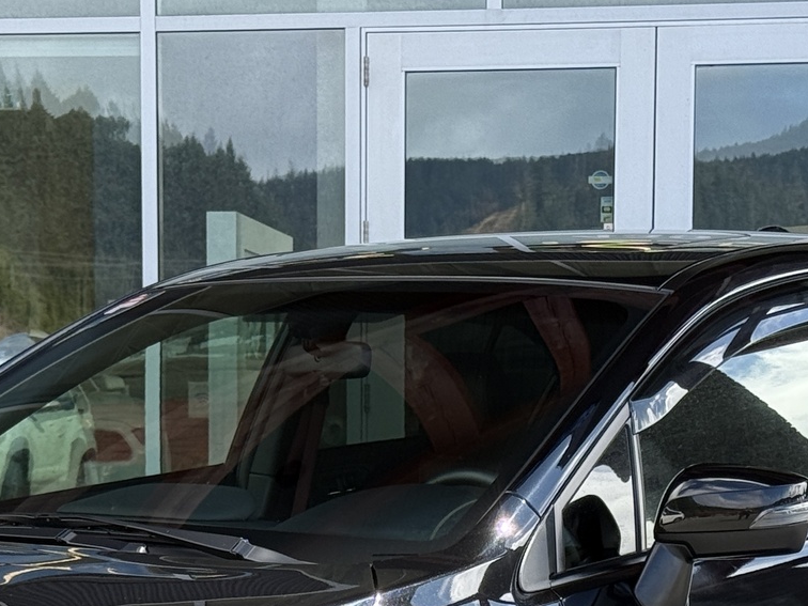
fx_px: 3034
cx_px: 266
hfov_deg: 15.1
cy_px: 696
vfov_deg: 11.2
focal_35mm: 130
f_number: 1.78
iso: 64
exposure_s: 1/1041
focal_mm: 6.76
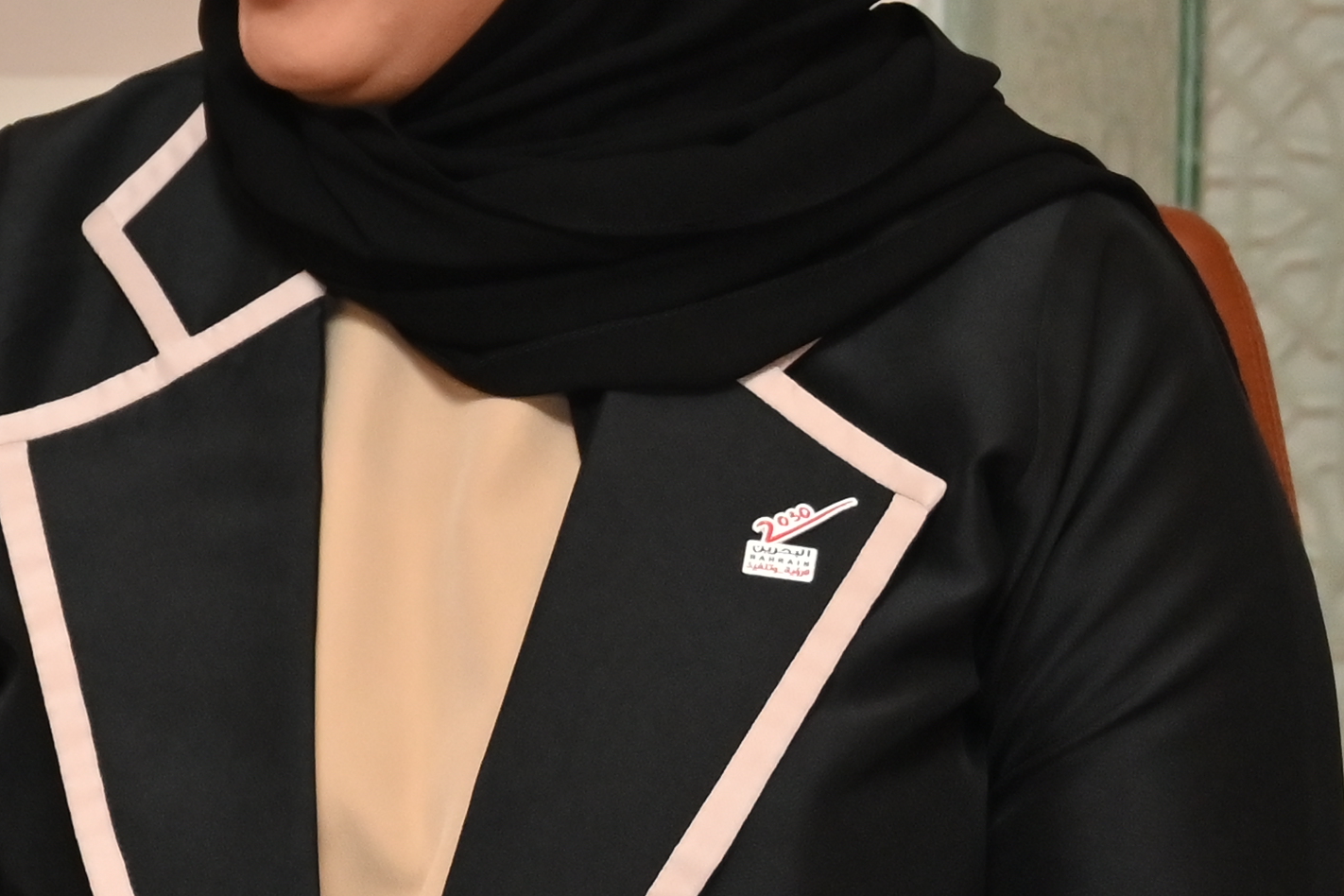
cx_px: -1321
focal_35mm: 209
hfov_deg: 9.2
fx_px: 7802
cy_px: 160
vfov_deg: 6.6
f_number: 4
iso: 400
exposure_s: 1/200
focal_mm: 36
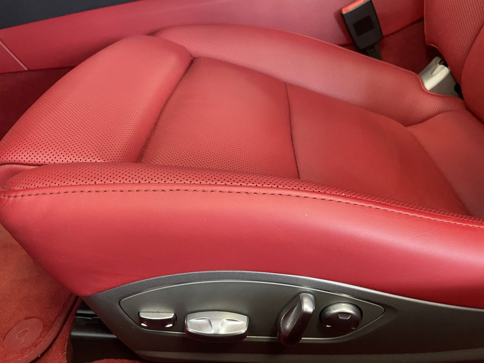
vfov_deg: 53.1
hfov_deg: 67.3
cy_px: 182
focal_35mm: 26
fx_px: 364
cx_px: 242
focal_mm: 4.2
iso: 500
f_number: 1.6
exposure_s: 1/50
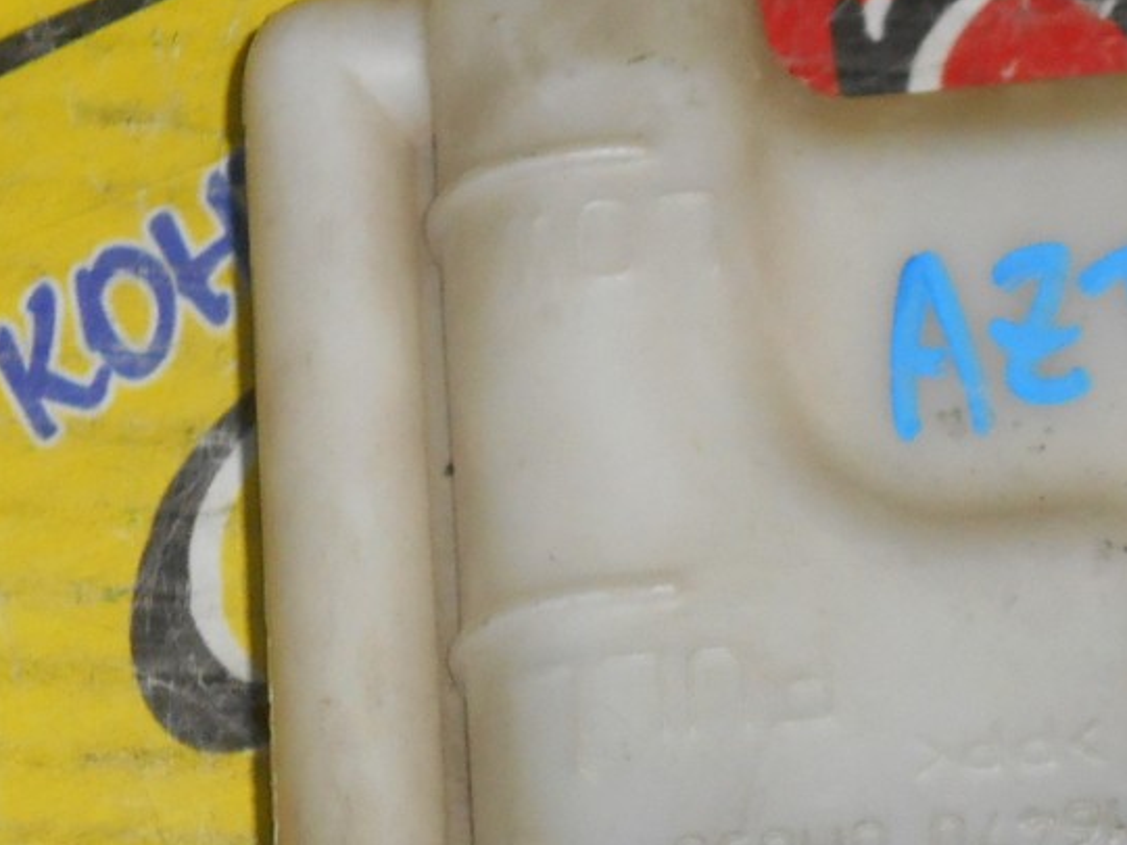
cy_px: 538
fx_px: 7260
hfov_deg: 8.8
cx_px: 998
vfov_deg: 6.7
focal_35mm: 223
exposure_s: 1/60
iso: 200
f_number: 5.3
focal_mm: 11.6
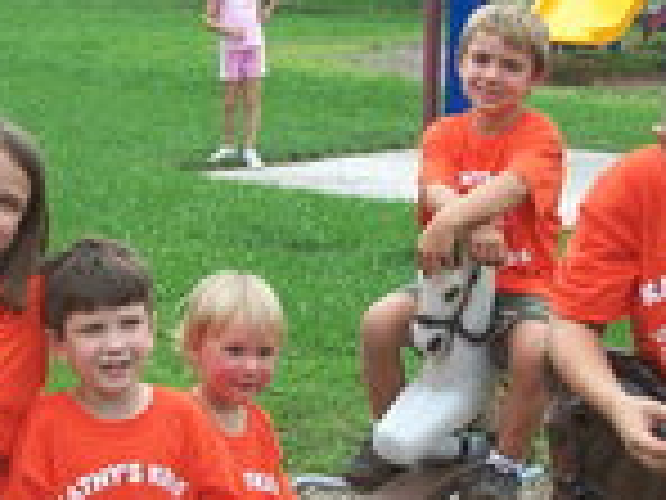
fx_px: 1885
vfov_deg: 15.1
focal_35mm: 98
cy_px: 322
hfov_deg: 19.7
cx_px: 101
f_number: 2.8
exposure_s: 1/250
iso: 64
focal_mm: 7.8
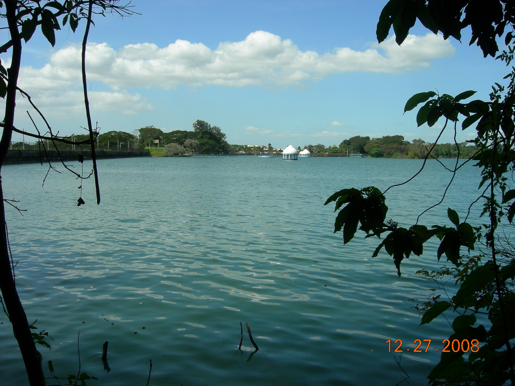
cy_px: 193
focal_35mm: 36
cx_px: 258
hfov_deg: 51.4
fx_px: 536
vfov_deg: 39.7
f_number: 6.8
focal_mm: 7.5
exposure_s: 1/275
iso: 64
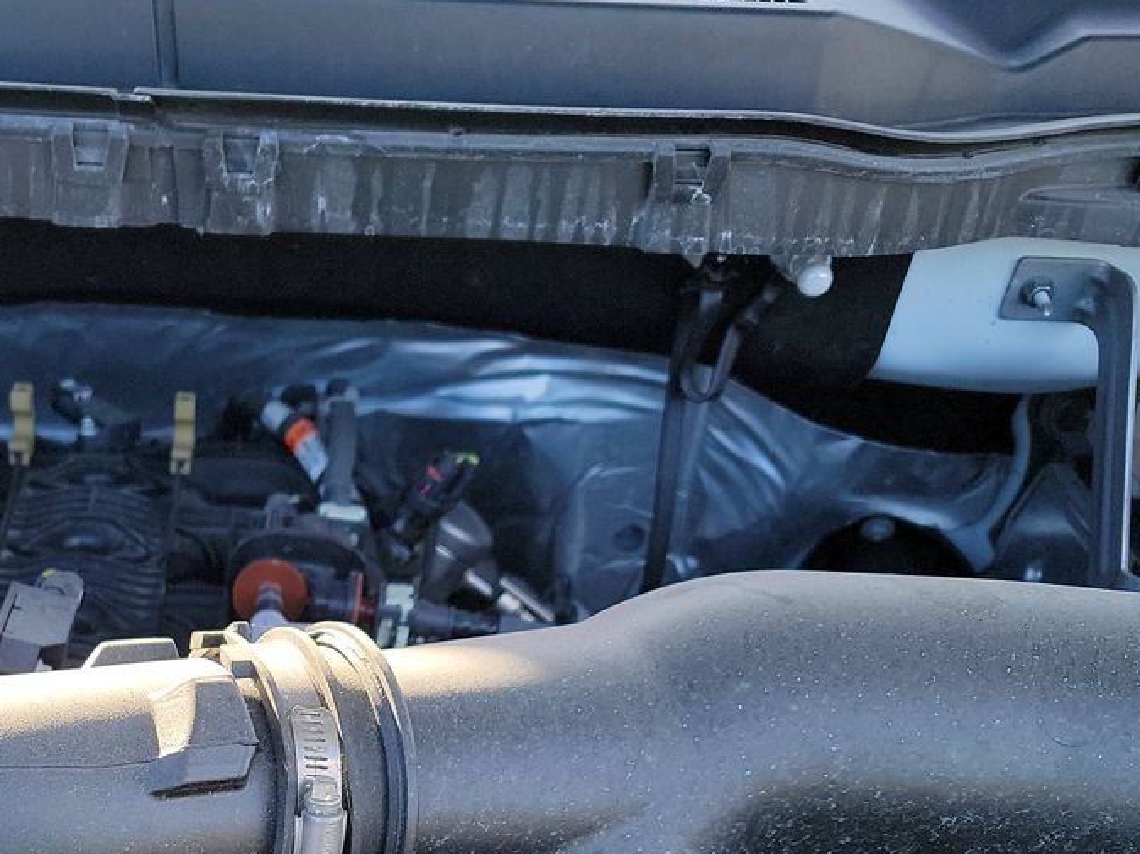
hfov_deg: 32.6
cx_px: 191
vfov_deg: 24.0
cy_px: 945
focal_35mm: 57
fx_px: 1876
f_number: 1.8
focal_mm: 6.7
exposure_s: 1/119
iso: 57
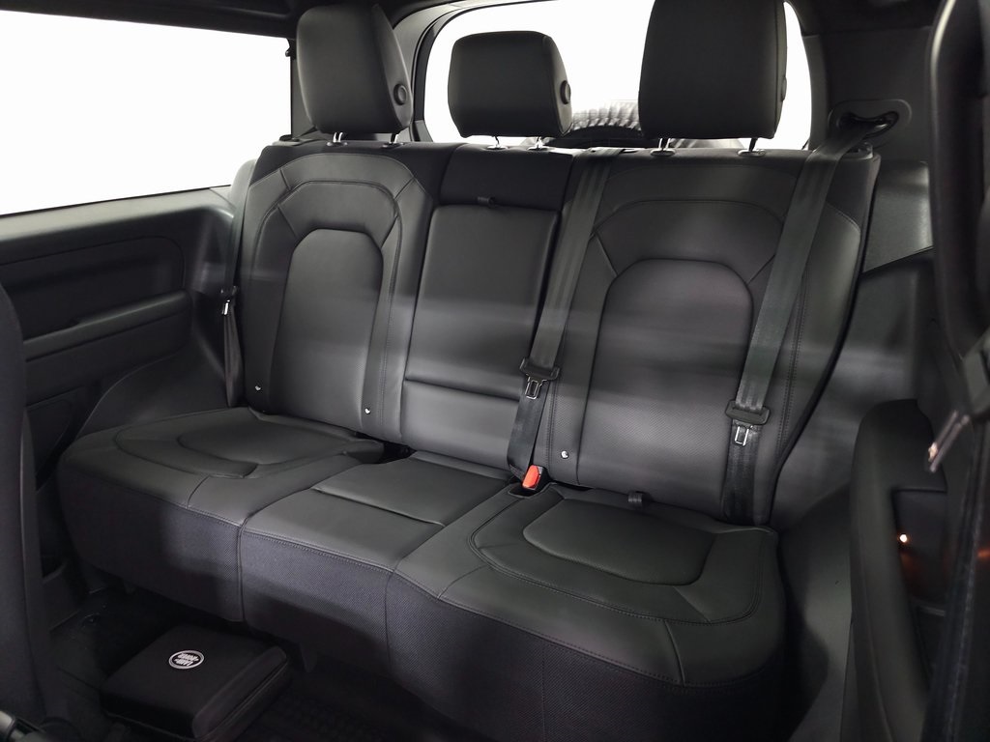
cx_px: 495
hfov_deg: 73.9
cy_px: 371
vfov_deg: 58.9
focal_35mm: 23
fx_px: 658
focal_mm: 6.3
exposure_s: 1/24
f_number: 1.7
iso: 500
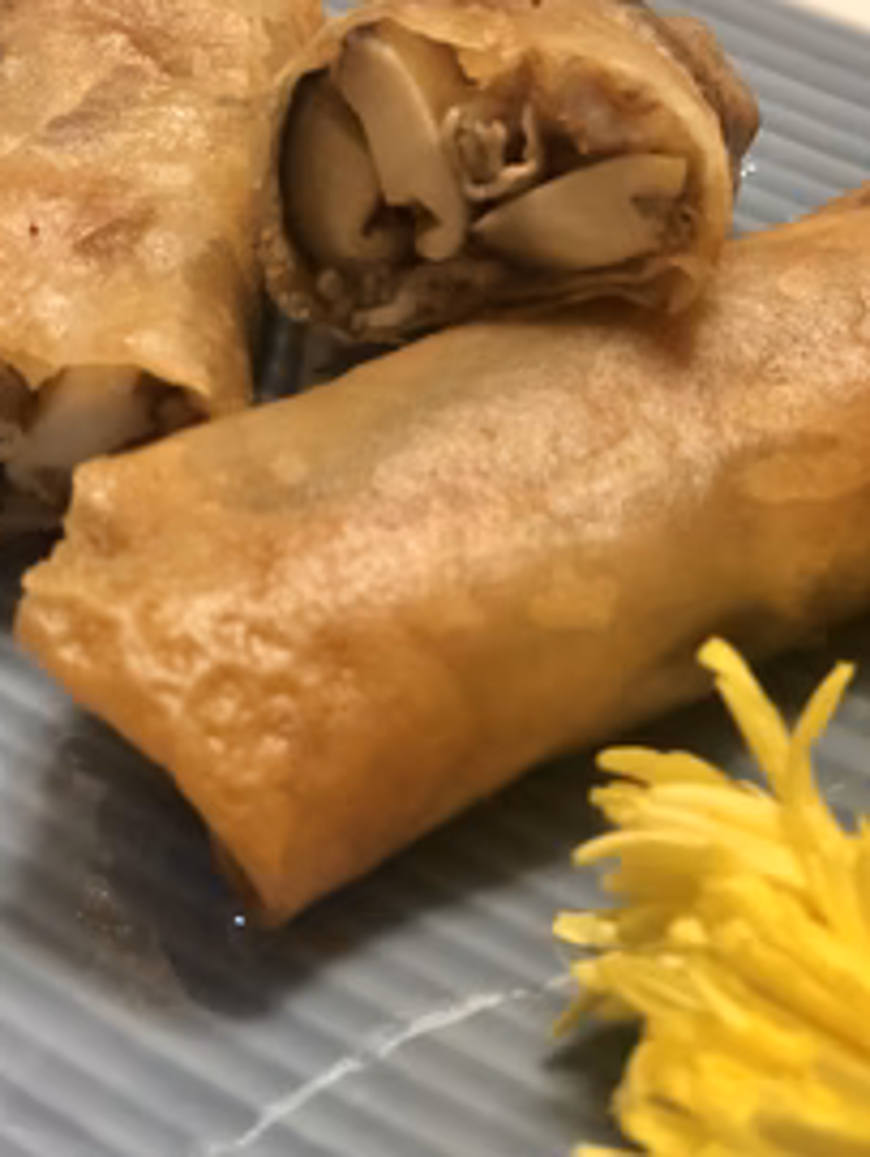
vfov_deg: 25.2
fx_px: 2576
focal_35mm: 77
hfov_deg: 19.2
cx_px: 441
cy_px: 429
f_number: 2.4
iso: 160
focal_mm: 6
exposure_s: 1/20
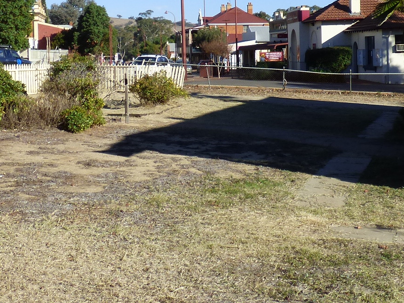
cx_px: 242
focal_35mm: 59
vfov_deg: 24.5
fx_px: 689
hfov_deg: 32.6
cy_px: 71
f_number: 2.8
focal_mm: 3.58
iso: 100
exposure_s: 1/1600
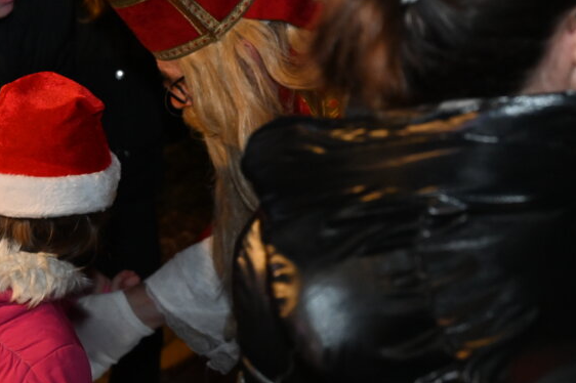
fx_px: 1807
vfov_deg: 12.1
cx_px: 112
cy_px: 135
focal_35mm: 113
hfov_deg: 17.9
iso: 6400
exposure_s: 1/60
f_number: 6
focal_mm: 62
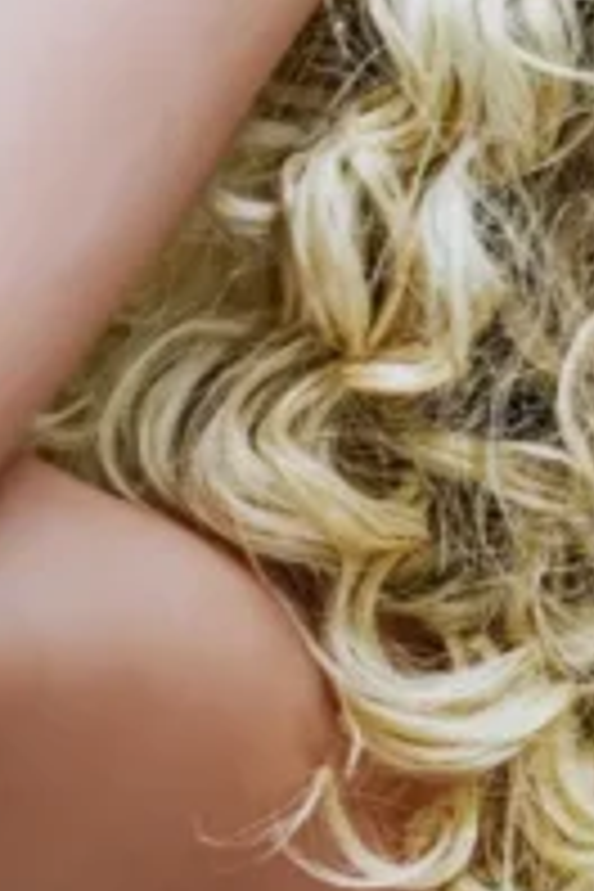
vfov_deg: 10.0
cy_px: 889
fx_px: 5073
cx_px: 896
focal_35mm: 205
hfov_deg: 6.6
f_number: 3.2
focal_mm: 63
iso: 400
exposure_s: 1/200
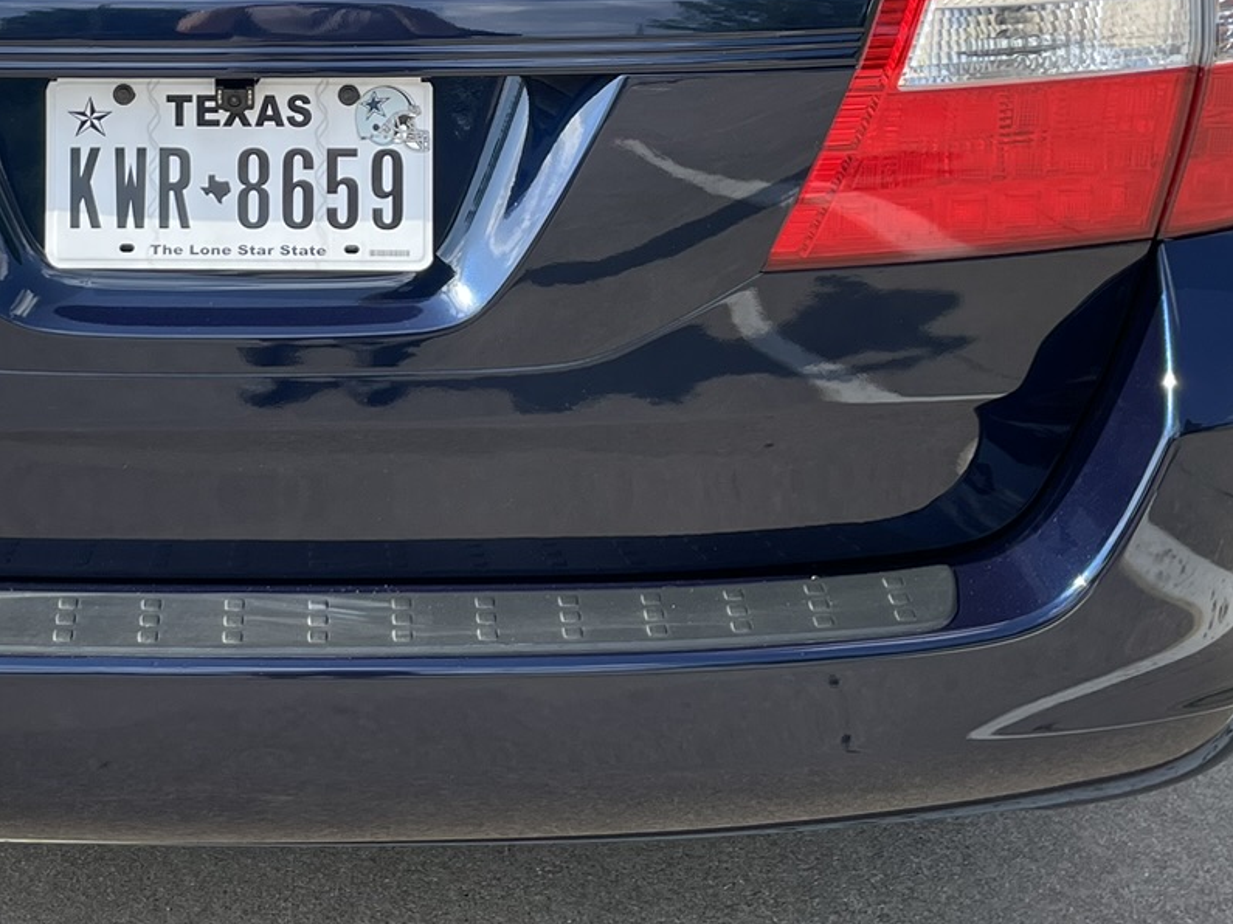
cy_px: 67
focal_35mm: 67
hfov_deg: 28.5
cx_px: 296
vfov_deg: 21.4
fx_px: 2386
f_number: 1.6
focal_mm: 4.2
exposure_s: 1/1247
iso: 32
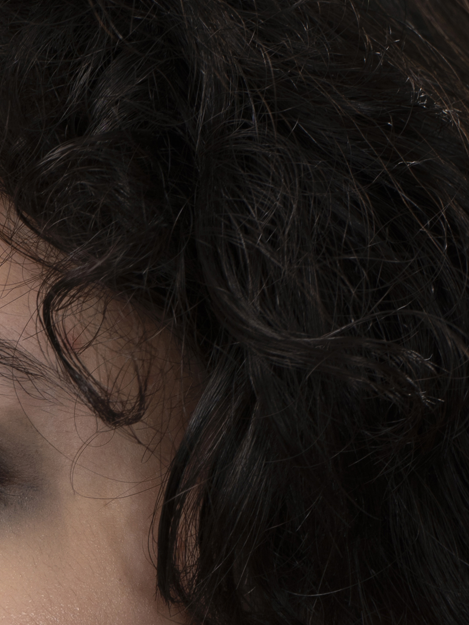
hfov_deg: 2.4
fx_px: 11215
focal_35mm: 621
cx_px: -379
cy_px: 786
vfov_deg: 3.2
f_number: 8
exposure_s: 1/200
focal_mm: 157
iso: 100
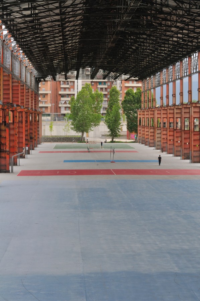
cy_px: 150
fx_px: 877
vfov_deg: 19.5
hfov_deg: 13.0
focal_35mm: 105
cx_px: 100
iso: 200
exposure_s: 1/3
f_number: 22
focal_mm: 70
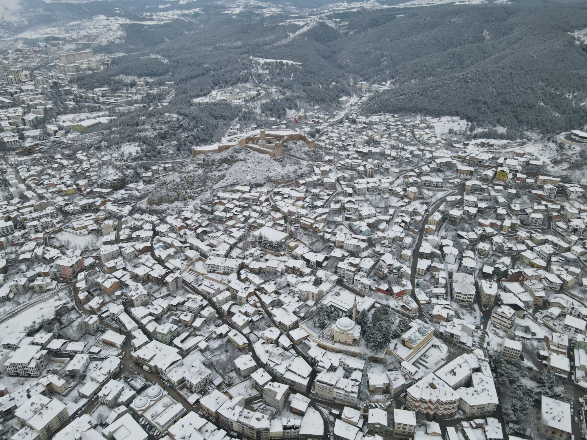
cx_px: 294
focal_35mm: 24
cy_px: 220
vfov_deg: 56.8
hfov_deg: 71.6
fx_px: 407
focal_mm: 4.5
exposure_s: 1/400
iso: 100
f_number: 2.8
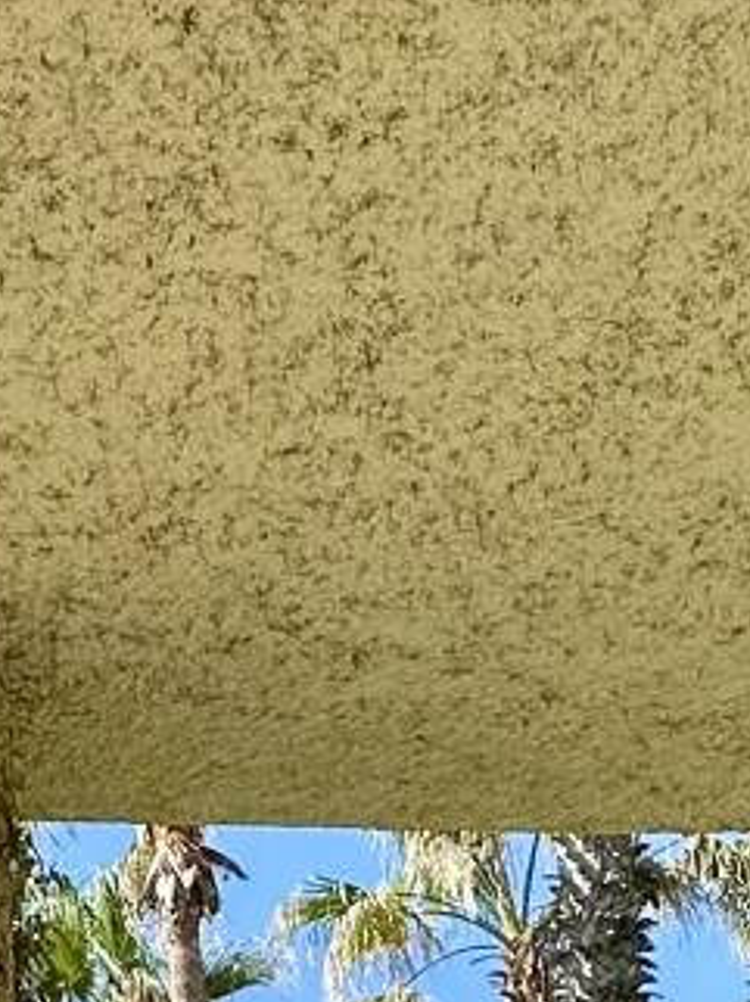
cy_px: 1883
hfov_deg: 16.9
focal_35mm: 87
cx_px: 349
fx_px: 2517
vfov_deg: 17.5
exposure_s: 1/1276
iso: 50
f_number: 2.2
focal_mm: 2.22
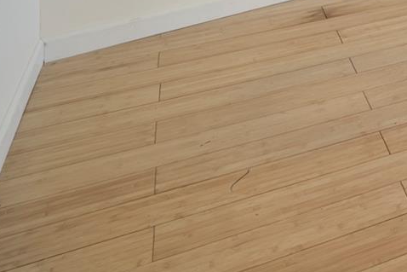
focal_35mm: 60
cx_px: 655
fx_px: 678
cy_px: -302
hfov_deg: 23.9
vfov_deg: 16.2
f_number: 8
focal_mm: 14
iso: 100
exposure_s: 1/15
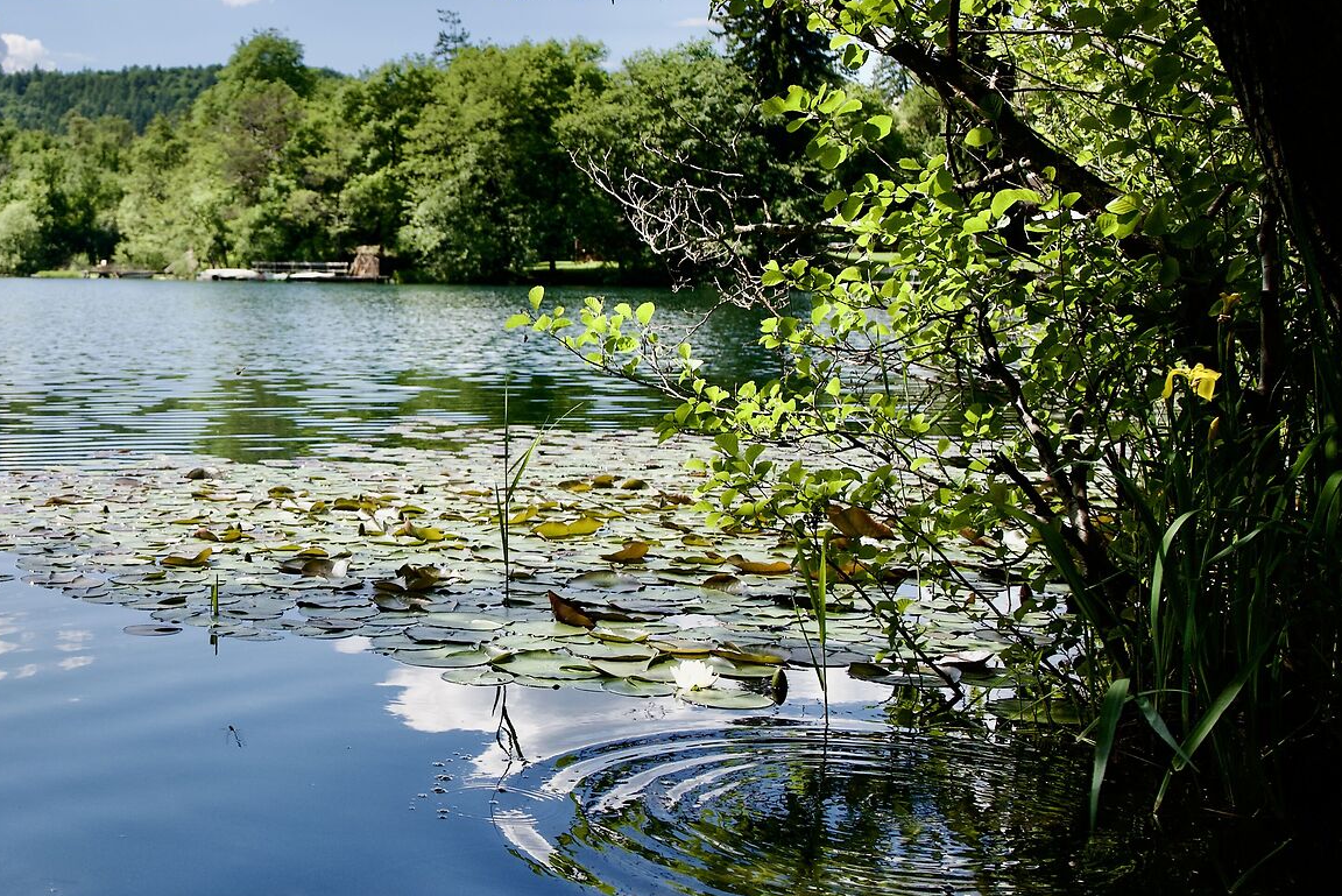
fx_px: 1864
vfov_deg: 26.9
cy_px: 329
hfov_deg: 37.6
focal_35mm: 50
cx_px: 193
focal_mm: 24
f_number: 4
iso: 200
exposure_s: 1/3200
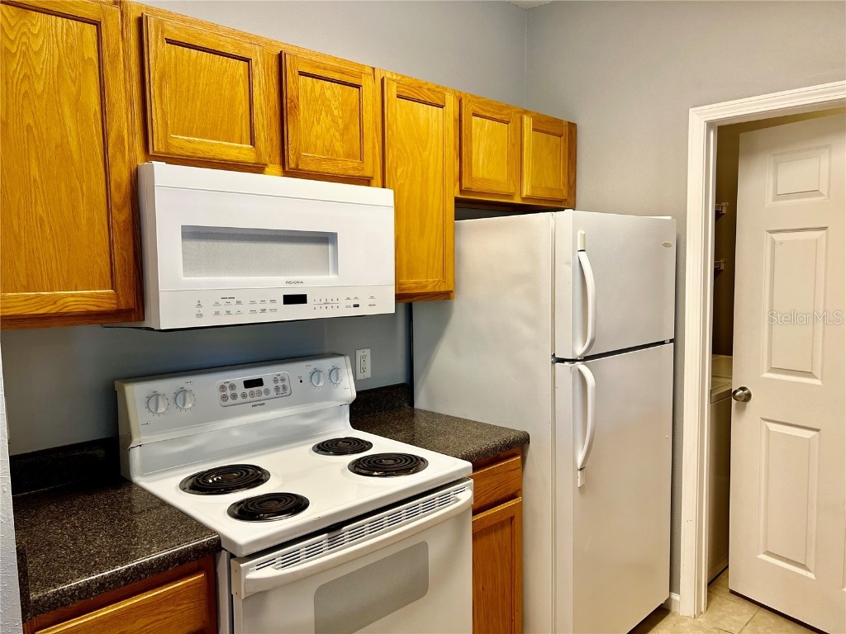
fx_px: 635
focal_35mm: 26
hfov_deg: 67.3
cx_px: 423
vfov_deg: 53.1
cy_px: 317
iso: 125
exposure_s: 1/120
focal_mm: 5.7
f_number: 1.5
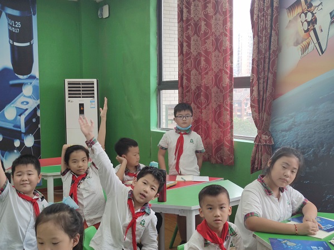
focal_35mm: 43
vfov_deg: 33.6
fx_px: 415
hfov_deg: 43.9
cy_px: 125
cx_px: 167
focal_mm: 6.72
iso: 56
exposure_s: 1/100
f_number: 1.69
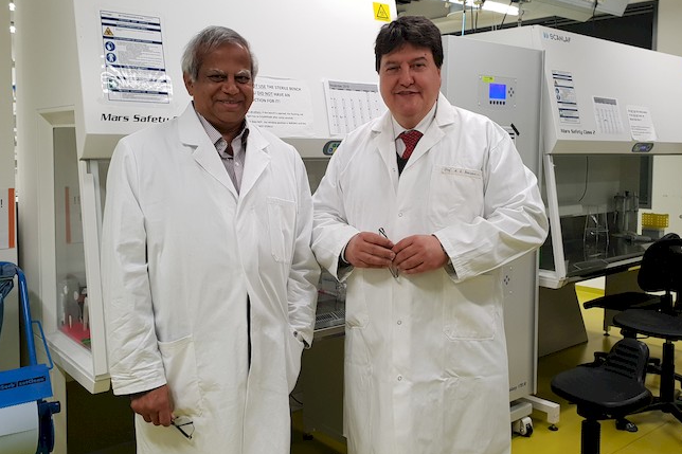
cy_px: 199
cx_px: 336
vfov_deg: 46.3
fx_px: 530
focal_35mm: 28
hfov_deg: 65.5
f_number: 2.4
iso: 160
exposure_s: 1/50
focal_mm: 4.3
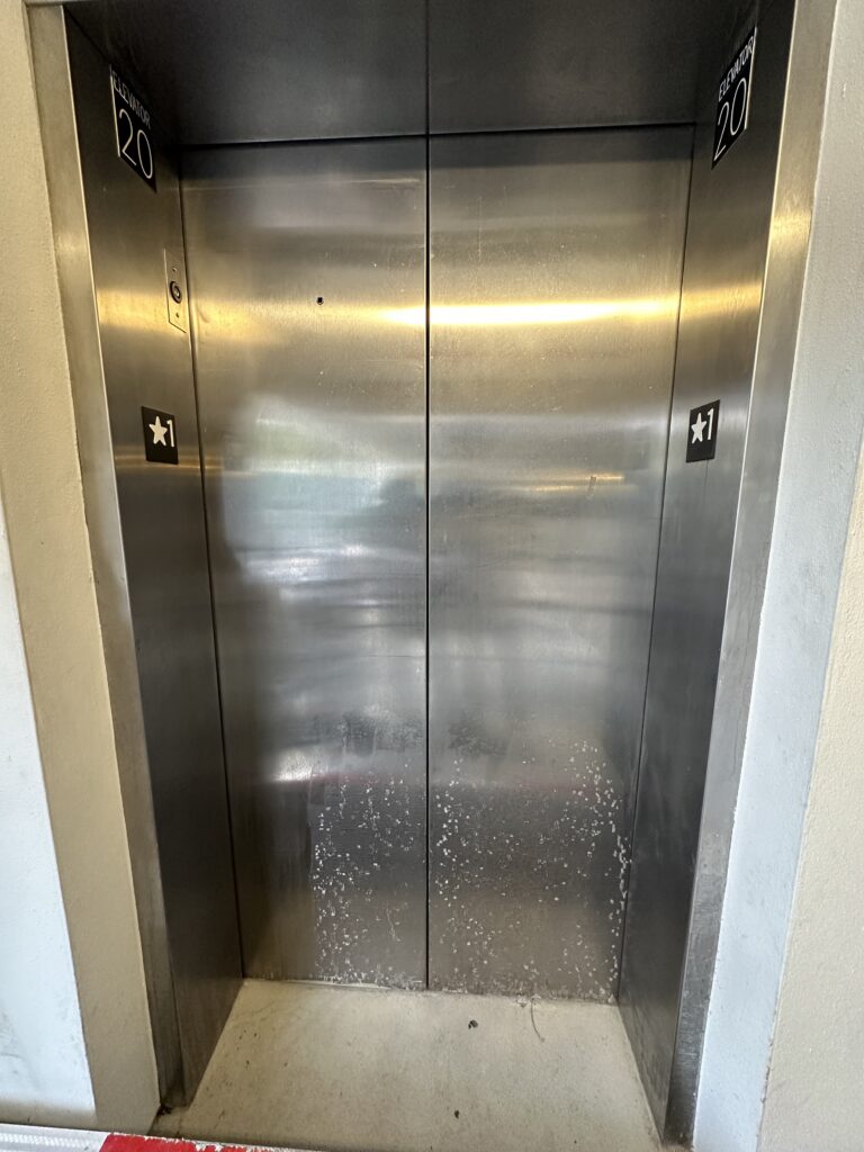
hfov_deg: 85.7
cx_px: 432
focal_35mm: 14
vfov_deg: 102.1
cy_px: 576
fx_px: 466
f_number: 2.2
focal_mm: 2.22
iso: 250
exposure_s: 1/120
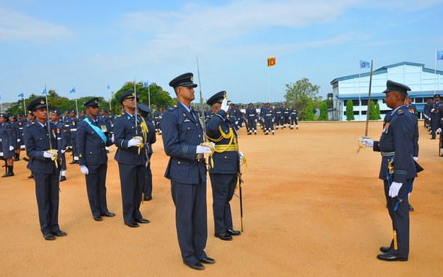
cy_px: 140
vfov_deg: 44.5
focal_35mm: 28
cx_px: 224
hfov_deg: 66.5
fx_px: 338
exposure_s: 1/125
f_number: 14
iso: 200
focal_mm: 18
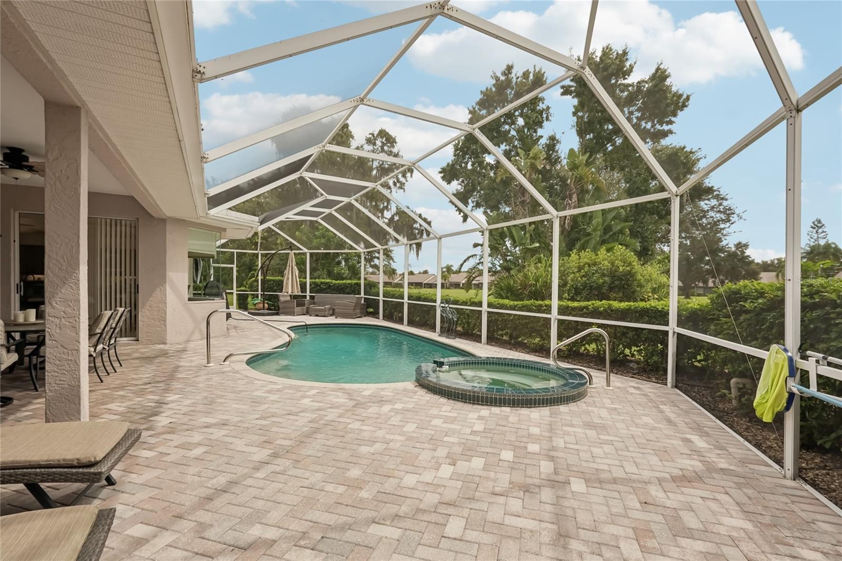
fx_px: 386
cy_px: 280
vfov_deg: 72.0
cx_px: 421
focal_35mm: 16
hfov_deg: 95.0
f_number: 8
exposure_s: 1/500
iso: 400
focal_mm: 16.5
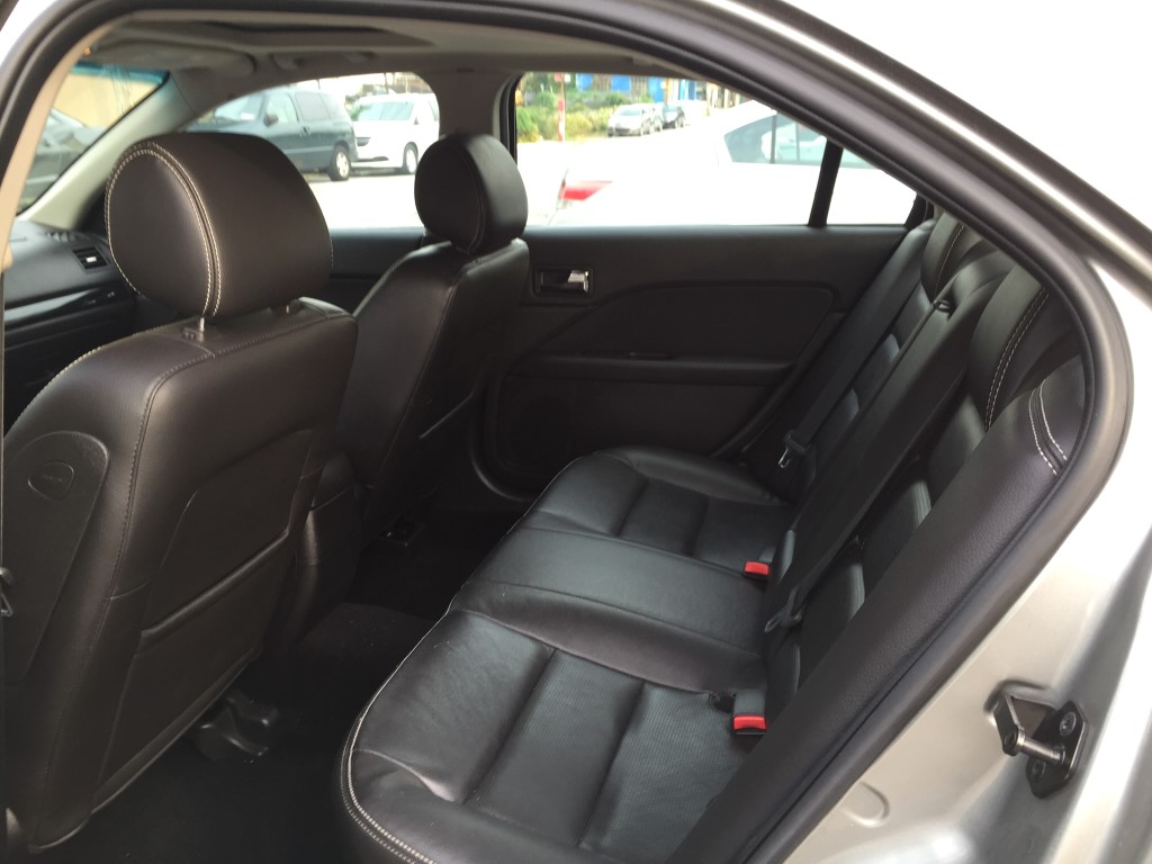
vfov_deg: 48.2
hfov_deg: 61.7
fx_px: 965
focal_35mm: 29
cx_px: 576
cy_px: 432
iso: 32
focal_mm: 4.15
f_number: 2.2
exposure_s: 1/60
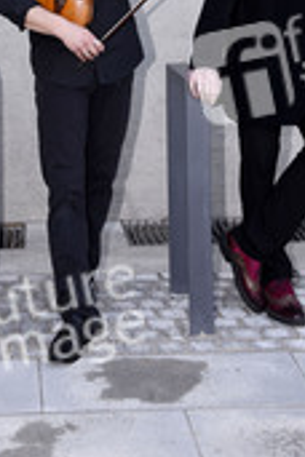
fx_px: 1131
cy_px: -72
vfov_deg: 21.4
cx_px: 86
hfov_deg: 15.3
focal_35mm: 89
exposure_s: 1/160
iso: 500
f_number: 8
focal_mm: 38
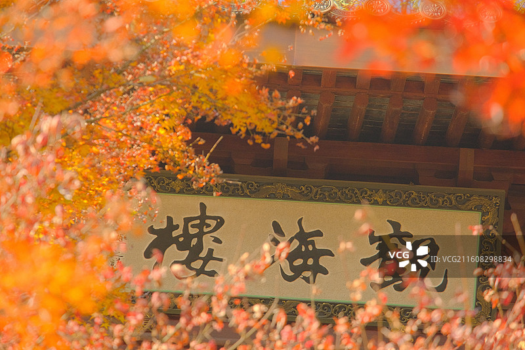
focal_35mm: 345
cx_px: 262
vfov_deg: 4.0
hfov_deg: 6.0
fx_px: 5030
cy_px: 175
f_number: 8
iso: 800
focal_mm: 230
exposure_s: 1/125
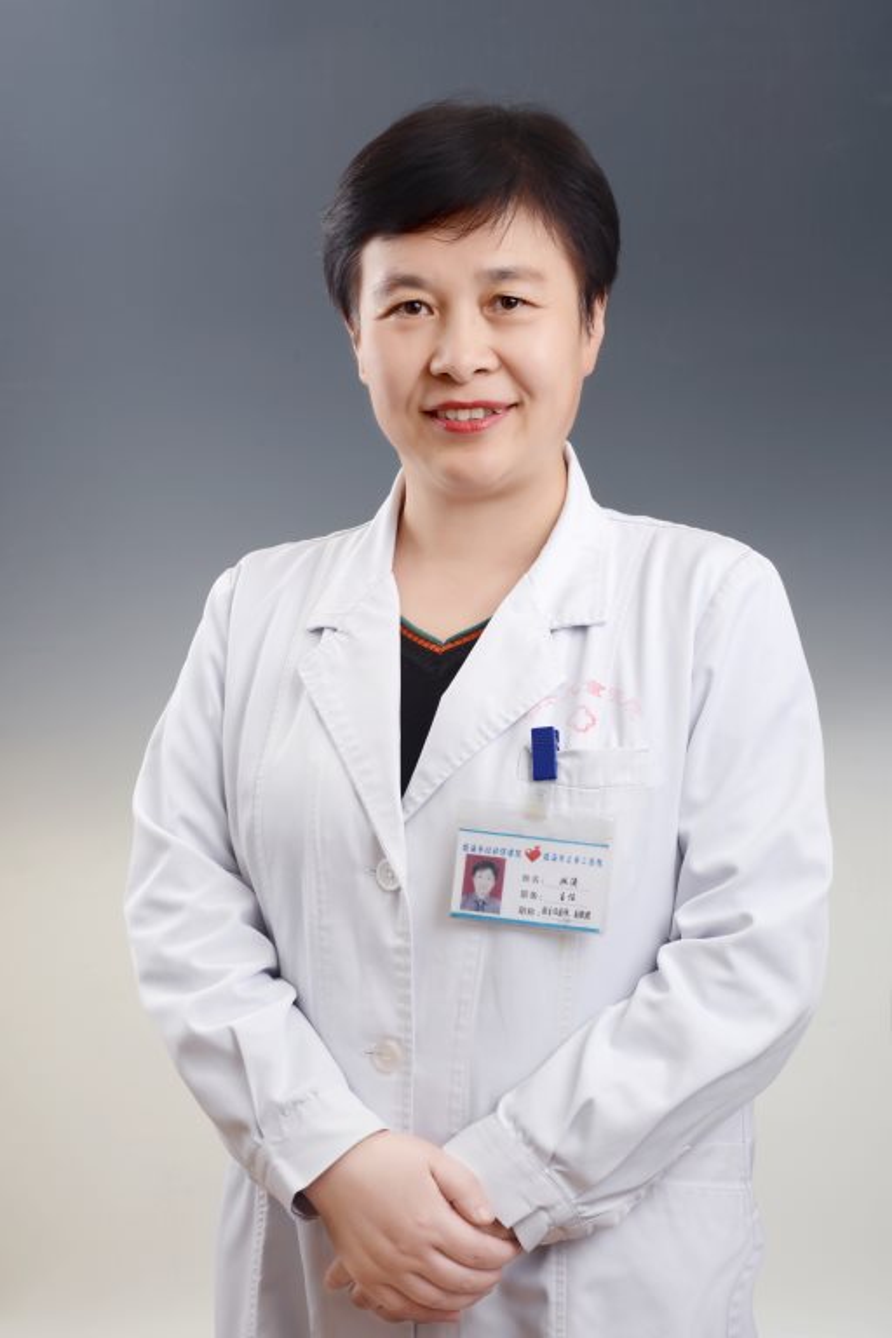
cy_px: 669
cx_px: 446
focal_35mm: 65
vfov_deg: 31.0
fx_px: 2416
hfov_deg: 20.9
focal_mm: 65
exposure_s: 1/160
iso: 100
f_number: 10
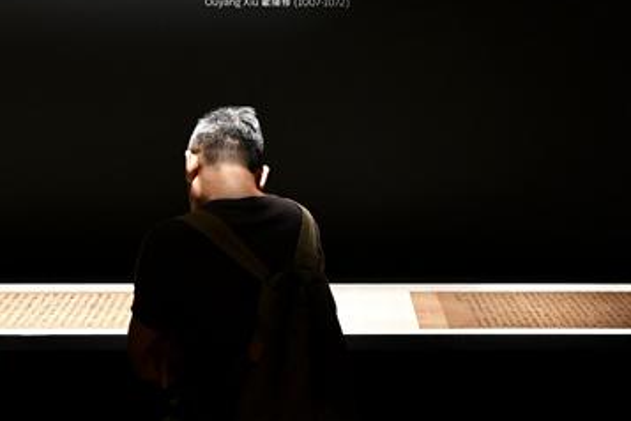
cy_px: 134
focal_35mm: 47
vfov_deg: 28.4
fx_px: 824
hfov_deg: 41.9
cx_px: 293
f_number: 4
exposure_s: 1/30
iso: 1100
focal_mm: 24
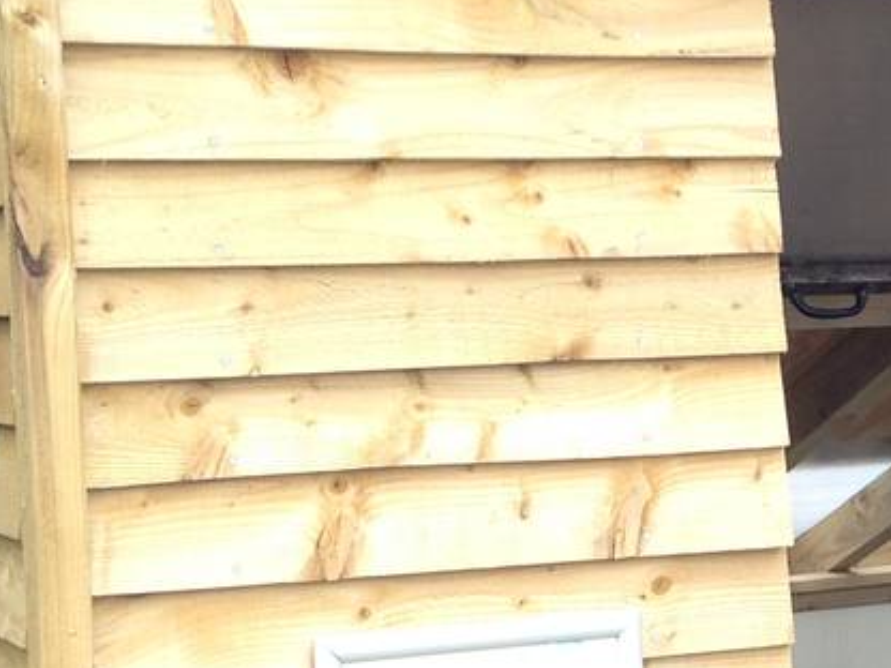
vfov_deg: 11.7
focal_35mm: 127
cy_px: 441
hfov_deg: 14.8
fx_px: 3269
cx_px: 1174
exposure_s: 1/168
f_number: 2.4
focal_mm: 4.12
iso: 50
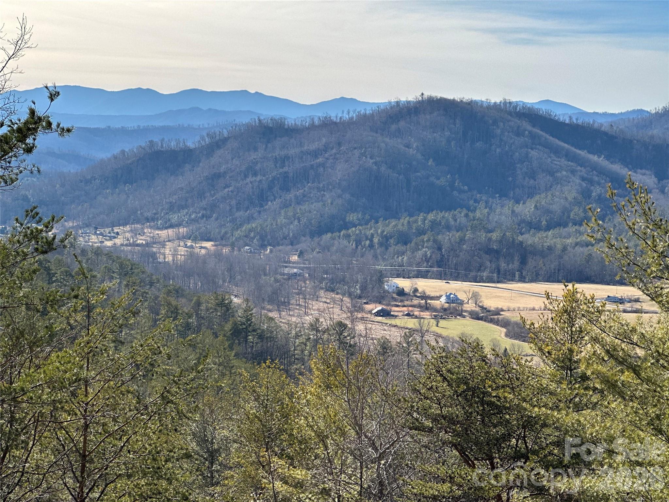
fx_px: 1488
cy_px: 251
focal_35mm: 77
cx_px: 334
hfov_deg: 25.3
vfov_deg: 19.1
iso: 32
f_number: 2.8
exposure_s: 1/619
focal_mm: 9
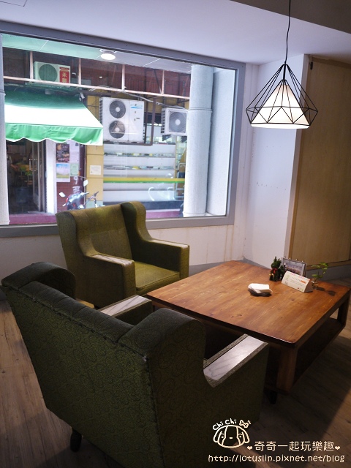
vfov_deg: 63.4
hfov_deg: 49.7
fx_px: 379
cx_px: 176
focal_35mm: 28
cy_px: 234
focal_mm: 14
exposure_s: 1/40
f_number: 2.5
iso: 400
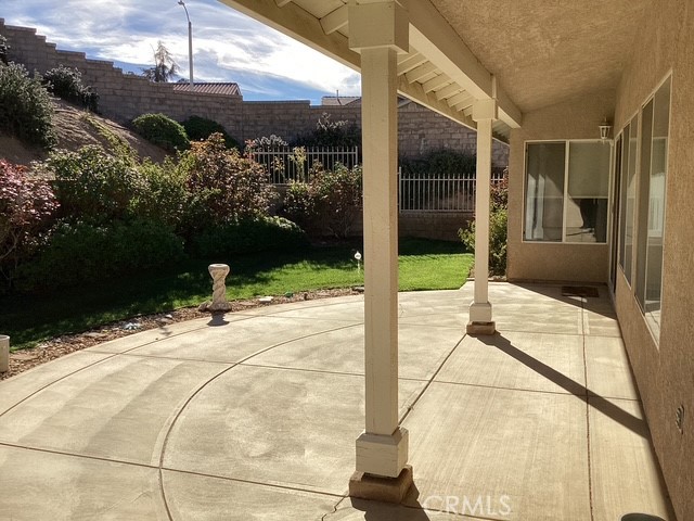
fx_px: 622
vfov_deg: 45.4
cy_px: 260
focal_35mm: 31
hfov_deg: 58.4
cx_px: 347
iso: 25
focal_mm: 3.3
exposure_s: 1/1773
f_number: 2.4
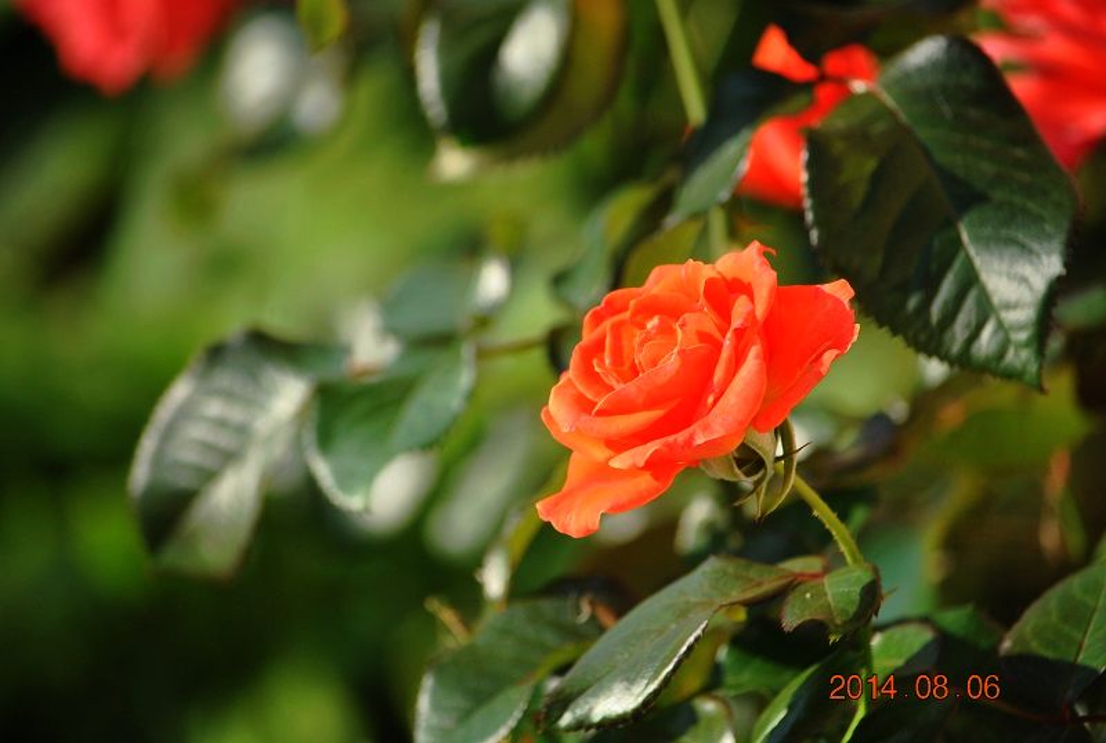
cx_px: 553
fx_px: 7158
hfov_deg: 8.8
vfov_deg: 5.9
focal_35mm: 232
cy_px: 372
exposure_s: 1/500
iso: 220
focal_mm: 155
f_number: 5
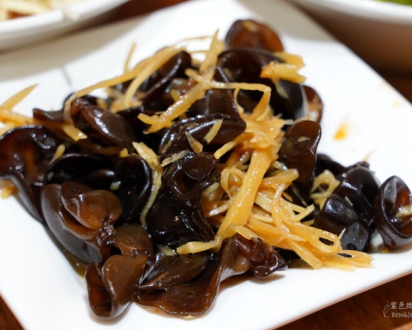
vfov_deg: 13.0
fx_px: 1451
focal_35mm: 119
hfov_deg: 16.2
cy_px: 165
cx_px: 195
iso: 4000
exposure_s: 1/125
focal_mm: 105
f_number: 8
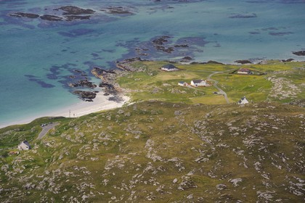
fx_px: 1694
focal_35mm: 200
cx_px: 152
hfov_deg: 10.3
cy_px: 102
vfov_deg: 6.9
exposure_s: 1/800
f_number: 8
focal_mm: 200
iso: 200
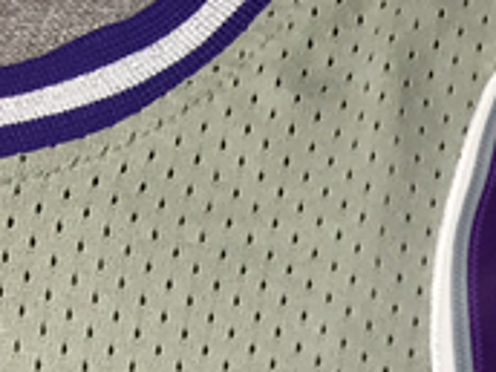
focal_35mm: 130
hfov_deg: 12.7
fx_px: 1863
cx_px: 1087
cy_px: 813
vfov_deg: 10.3
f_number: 1.8
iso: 20
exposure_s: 1/100
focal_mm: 3.99
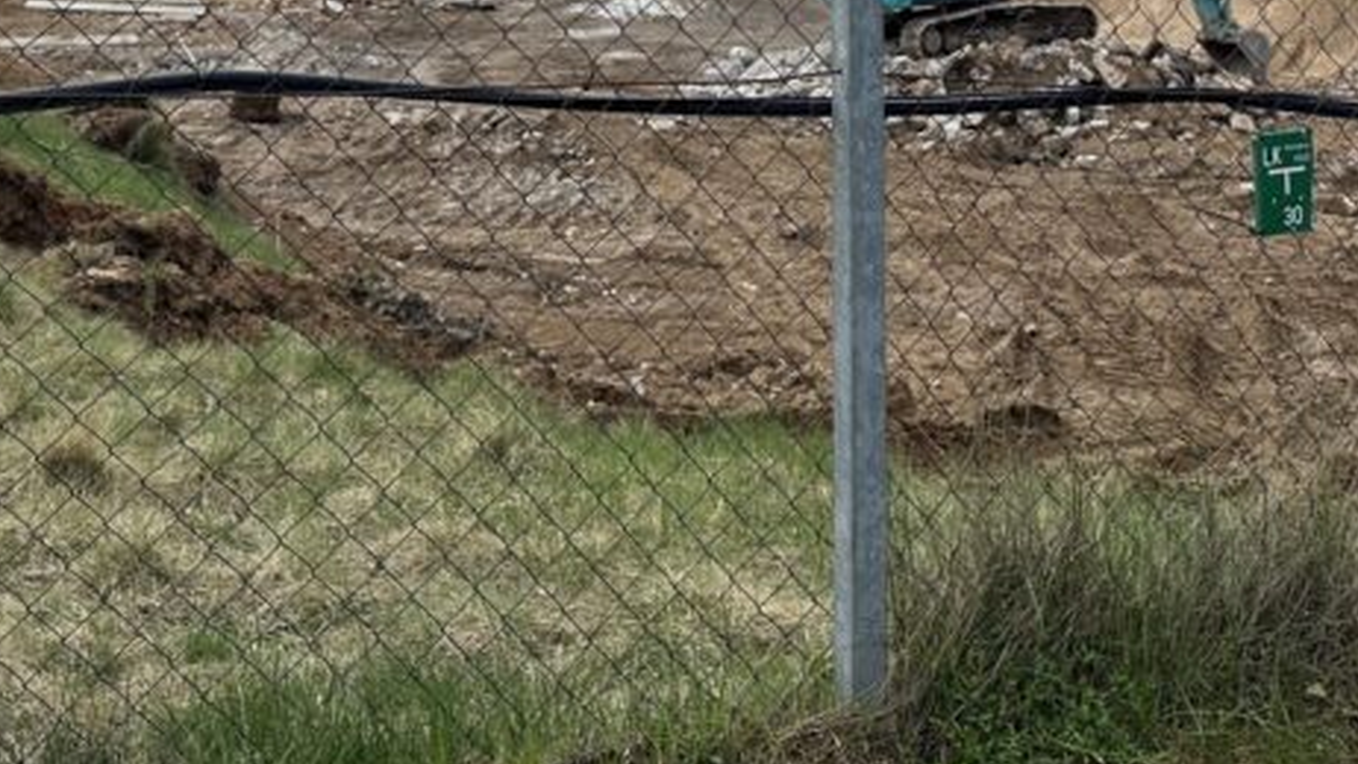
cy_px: -259
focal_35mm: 58
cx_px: 705
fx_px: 2089
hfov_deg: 36.0
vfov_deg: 19.0
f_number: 1.78
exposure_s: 1/5000
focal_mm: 6.86
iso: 80
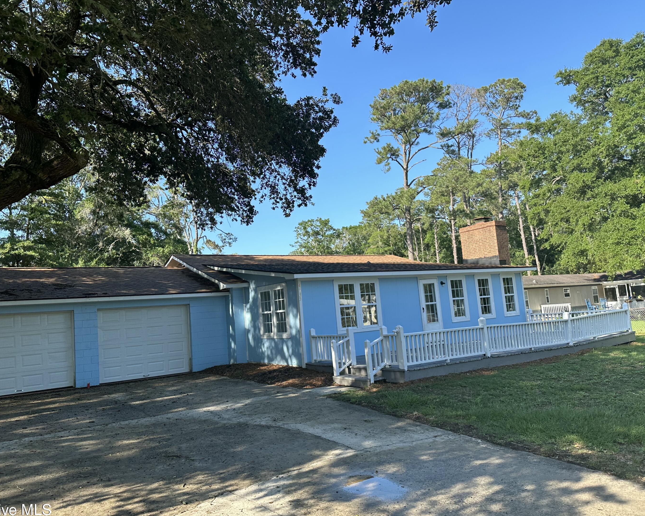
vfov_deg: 54.9
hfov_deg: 65.9
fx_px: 496
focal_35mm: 26
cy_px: 266
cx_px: 295
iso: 80
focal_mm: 6.86
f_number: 1.78
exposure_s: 1/1272
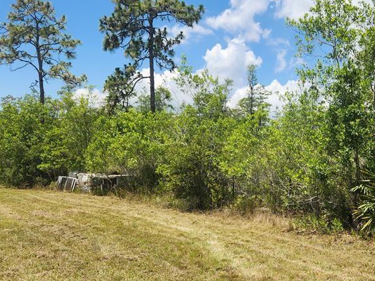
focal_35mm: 42
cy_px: 196
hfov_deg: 43.0
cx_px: 293
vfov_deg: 33.9
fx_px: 455
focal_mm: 5.4
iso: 20
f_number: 1.8
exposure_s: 1/1480
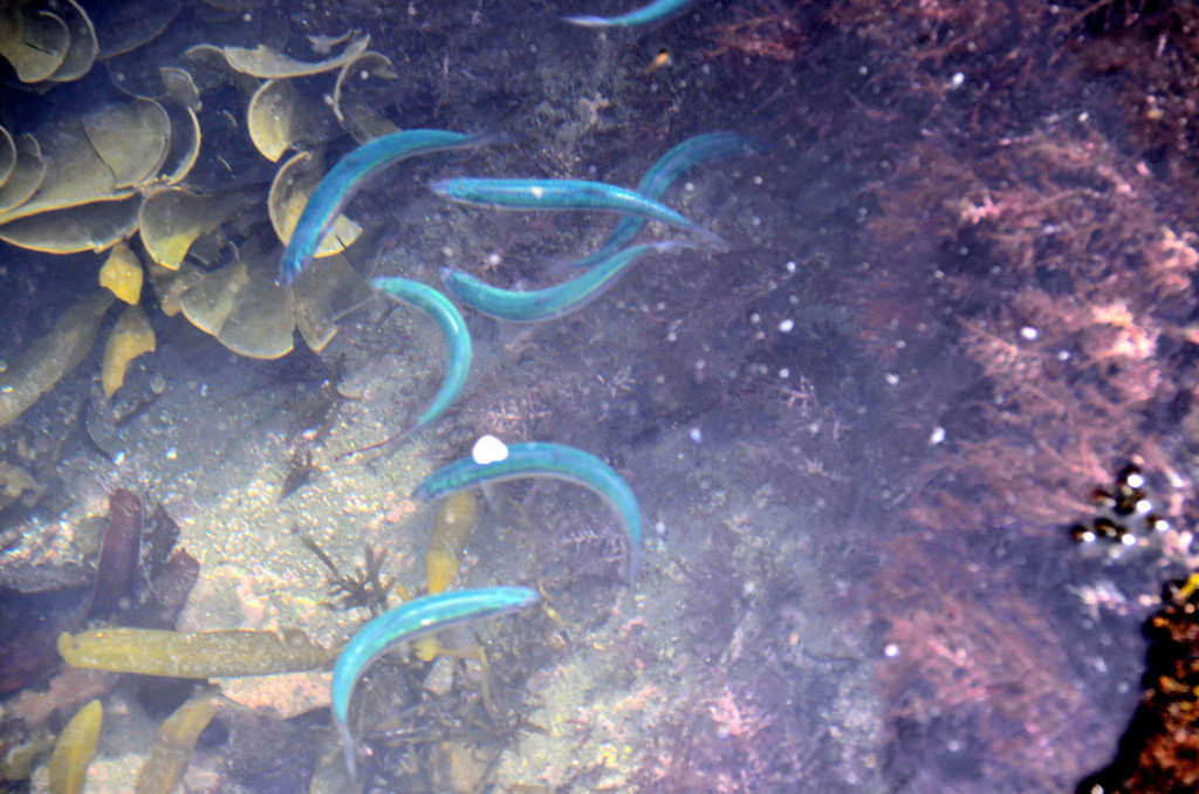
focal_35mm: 180
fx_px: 5982
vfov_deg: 7.6
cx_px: 600
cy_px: 397
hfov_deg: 11.4
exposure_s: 1/200
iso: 500
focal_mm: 120
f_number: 6.3
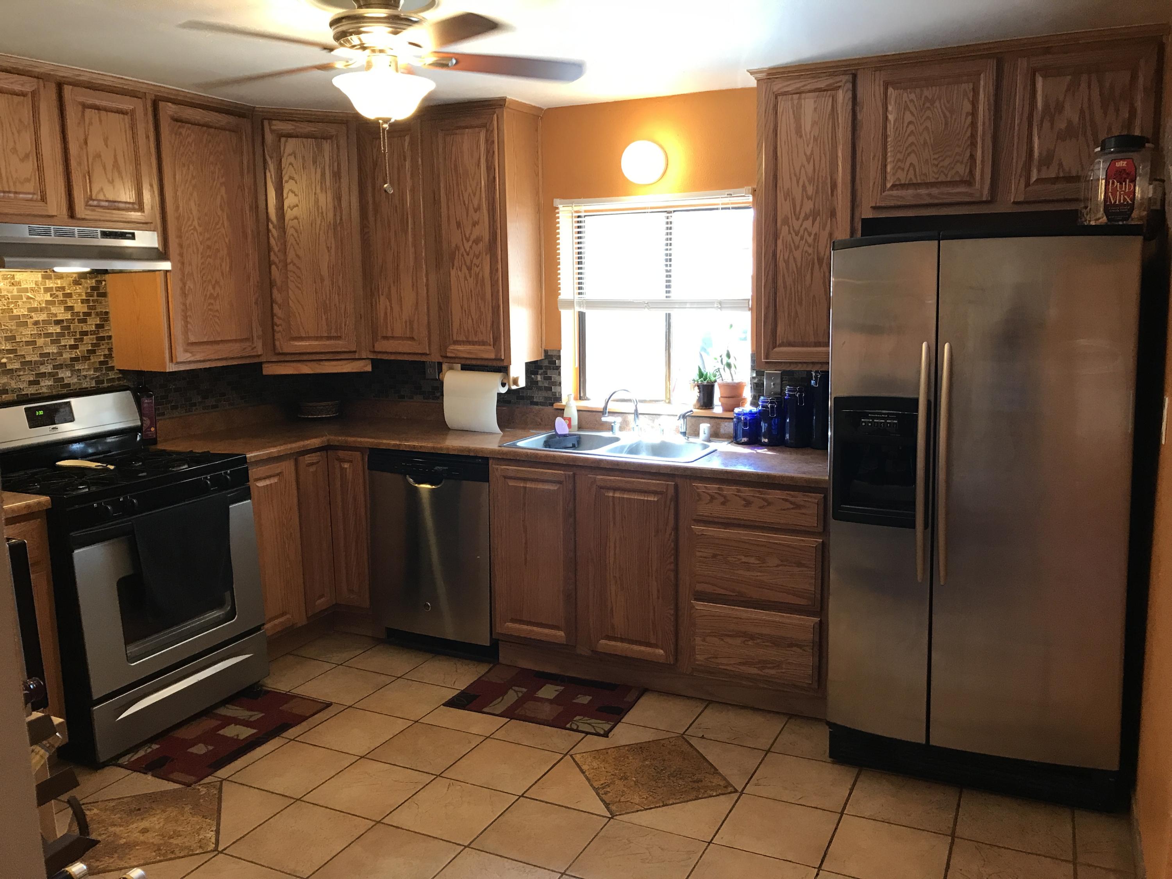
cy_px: 440
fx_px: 948
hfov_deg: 63.4
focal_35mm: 28
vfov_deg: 49.7
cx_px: 586
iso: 40
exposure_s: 1/17
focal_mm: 3.99
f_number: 1.8
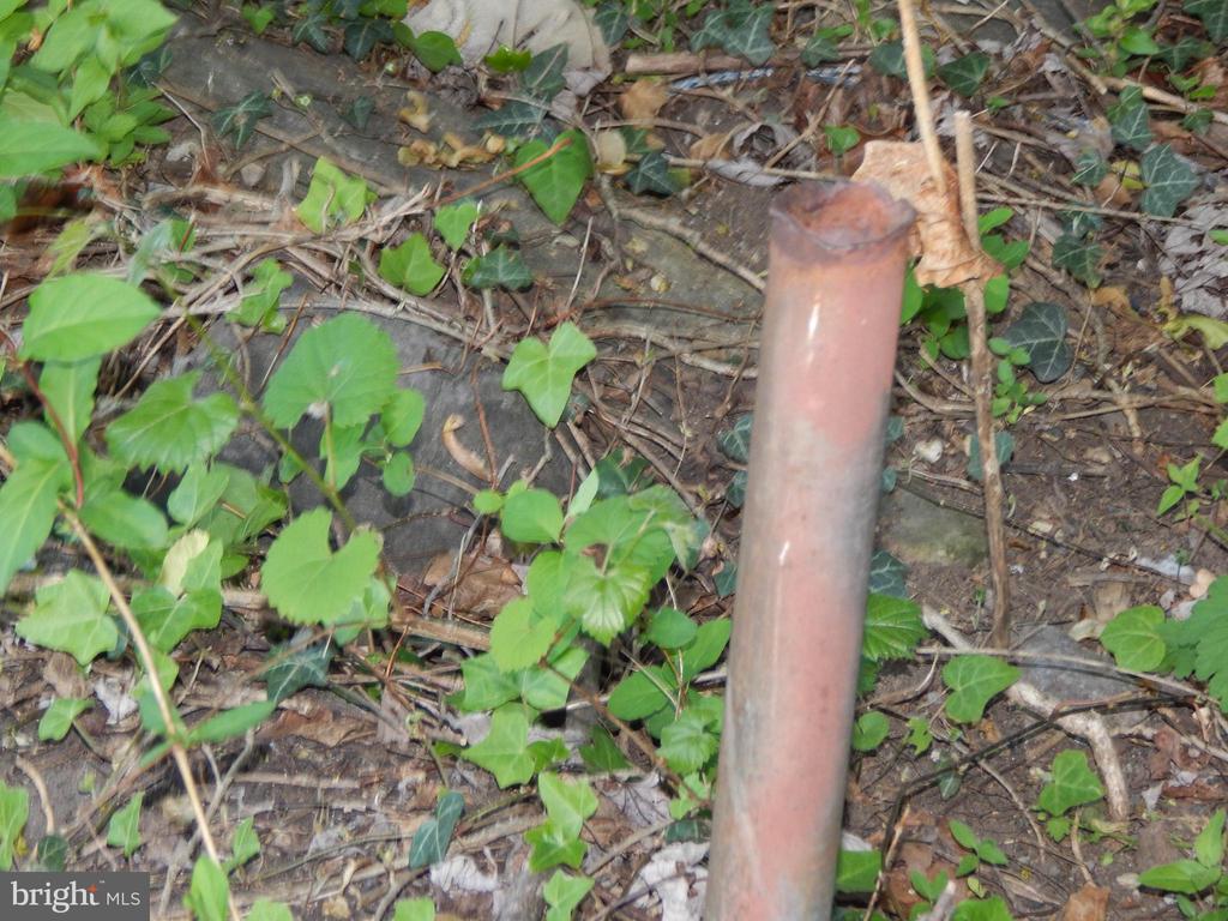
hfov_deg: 15.1
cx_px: 614
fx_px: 4647
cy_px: 460
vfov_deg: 11.3
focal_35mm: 131
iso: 220
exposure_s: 1/30
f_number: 4.8
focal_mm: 23.4
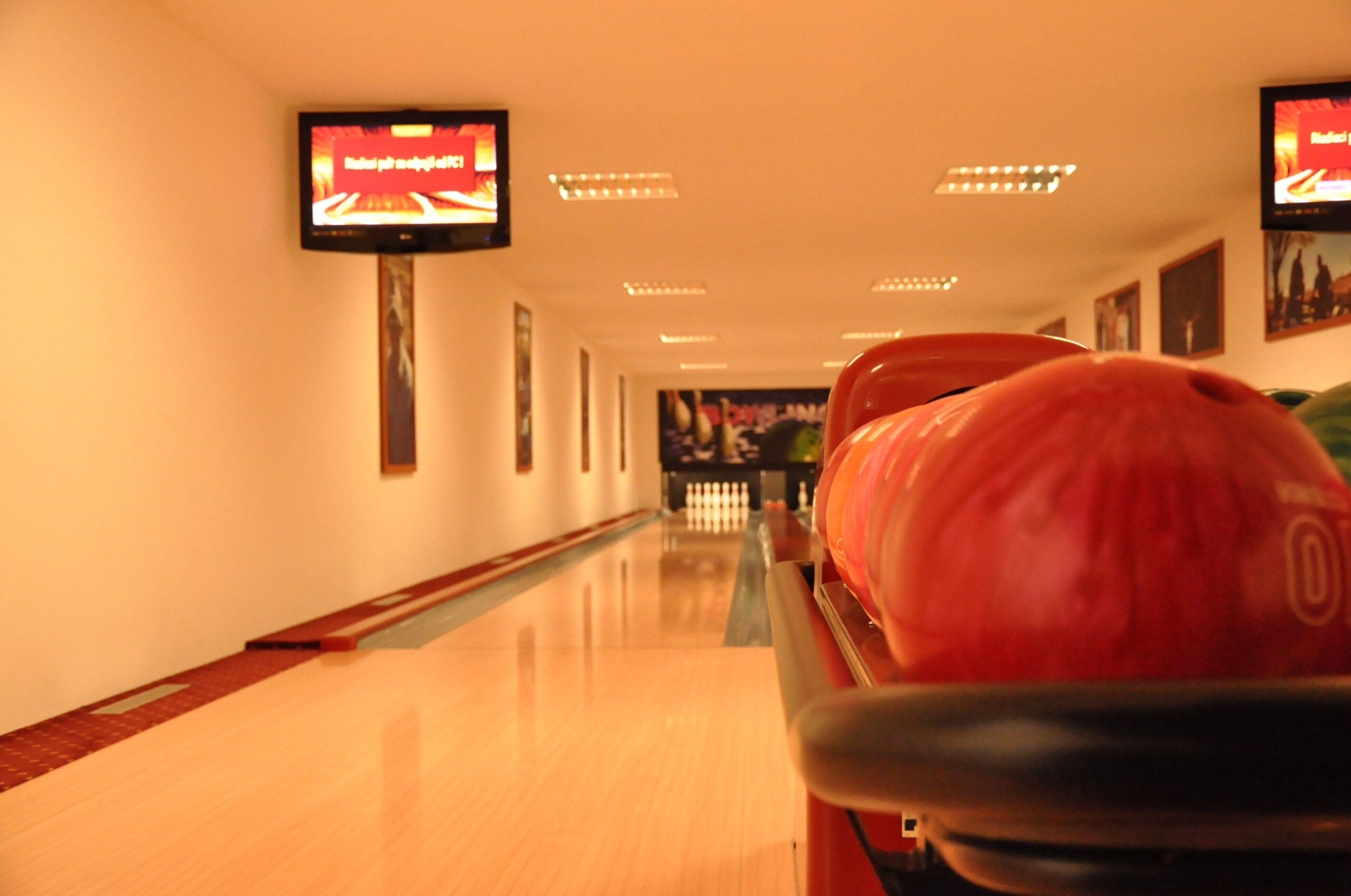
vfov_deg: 35.4
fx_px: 1405
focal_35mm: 38
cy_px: 448
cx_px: 676
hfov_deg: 51.3
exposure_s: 1/40
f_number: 4
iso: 2500
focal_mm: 25
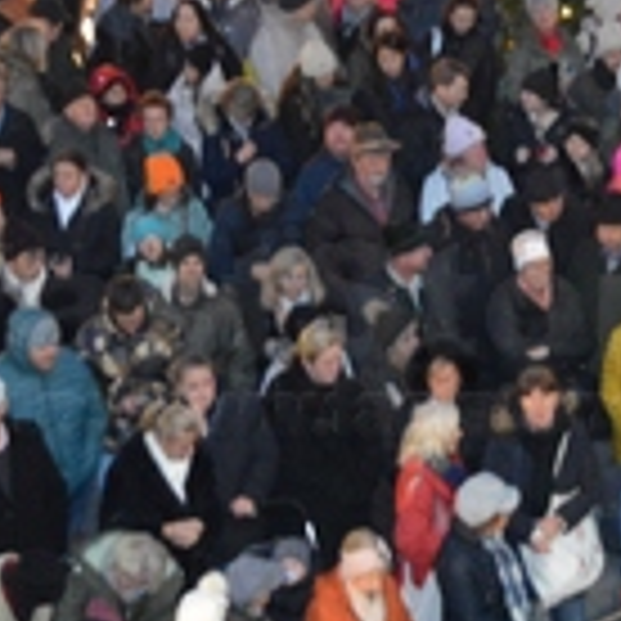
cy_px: -20
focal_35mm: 155
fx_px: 3155
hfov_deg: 11.2
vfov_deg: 11.1
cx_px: 432
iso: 3200
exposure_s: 1/25
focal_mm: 21
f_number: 3.8
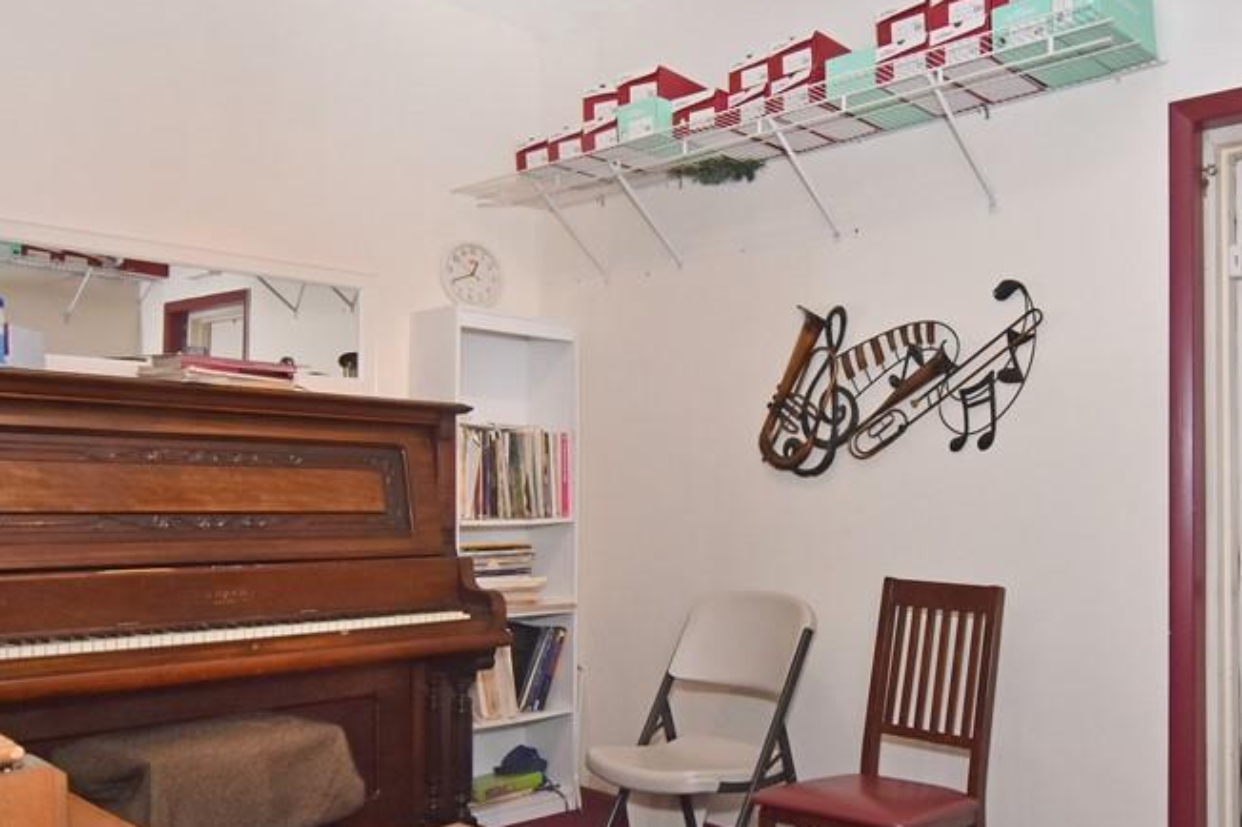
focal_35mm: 30
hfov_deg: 60.6
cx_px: 819
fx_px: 1034
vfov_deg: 43.5
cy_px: 457
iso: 640
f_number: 11
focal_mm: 12
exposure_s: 1/50
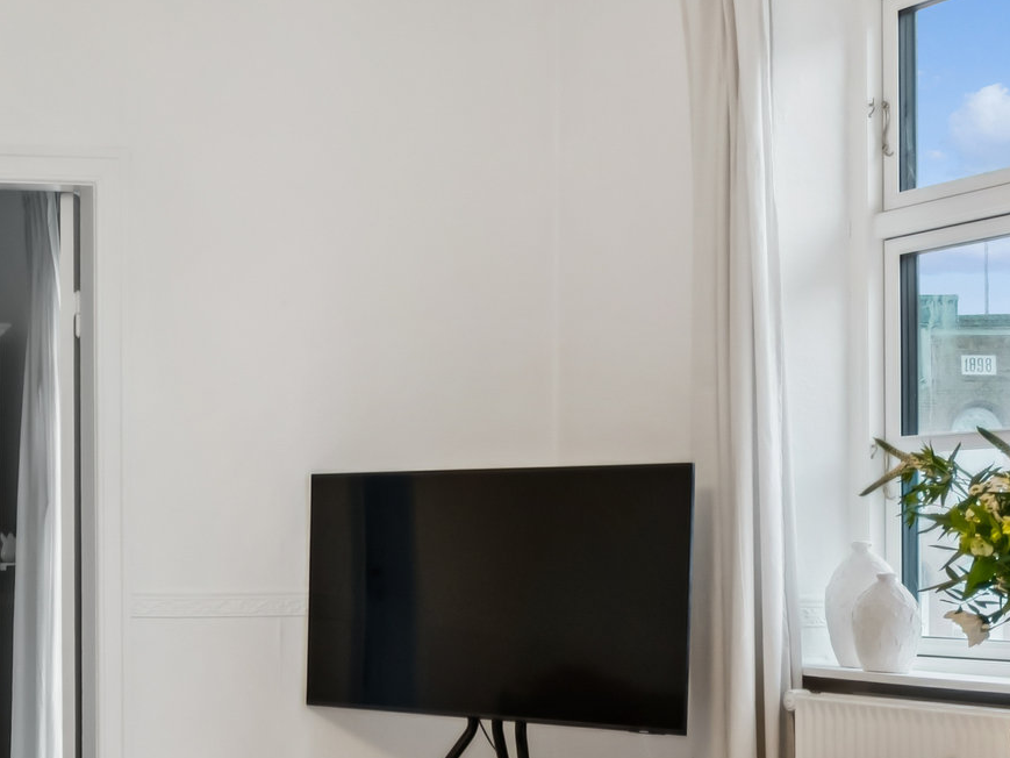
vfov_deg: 19.9
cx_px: -277
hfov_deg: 23.7
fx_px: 2130
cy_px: 636
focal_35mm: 73
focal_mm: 22
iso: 800
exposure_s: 1/4
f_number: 11
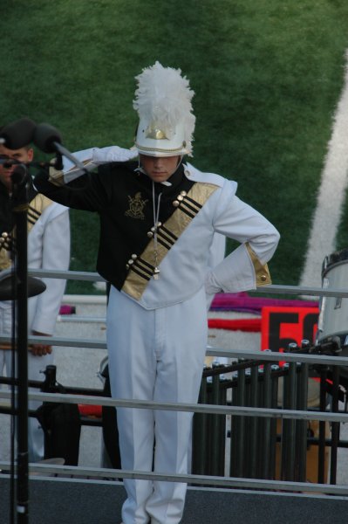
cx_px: 174
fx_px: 8714
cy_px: 262
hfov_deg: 2.3
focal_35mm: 600
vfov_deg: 3.4
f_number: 5.6
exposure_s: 1/640
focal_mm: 400
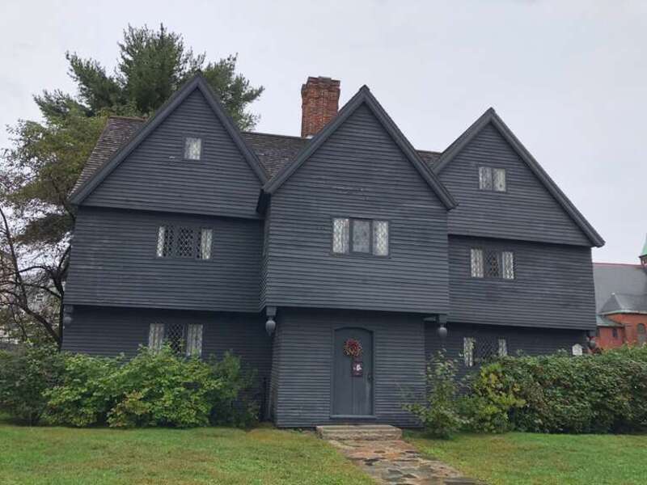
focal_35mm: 28
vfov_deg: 49.7
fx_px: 523
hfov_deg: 63.4
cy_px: 242
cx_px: 324
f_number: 1.8
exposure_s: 1/771
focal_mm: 3.99
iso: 20
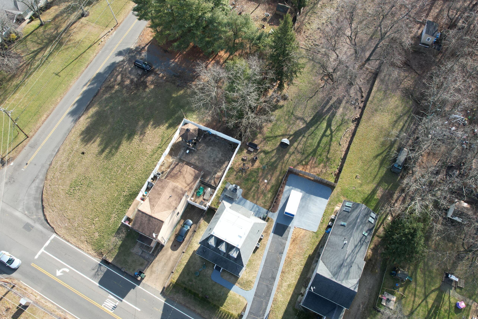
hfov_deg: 69.4
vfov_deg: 49.5
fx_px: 345
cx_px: 248
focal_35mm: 26
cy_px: 152
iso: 110
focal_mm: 8.38
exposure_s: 1/500
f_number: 2.8
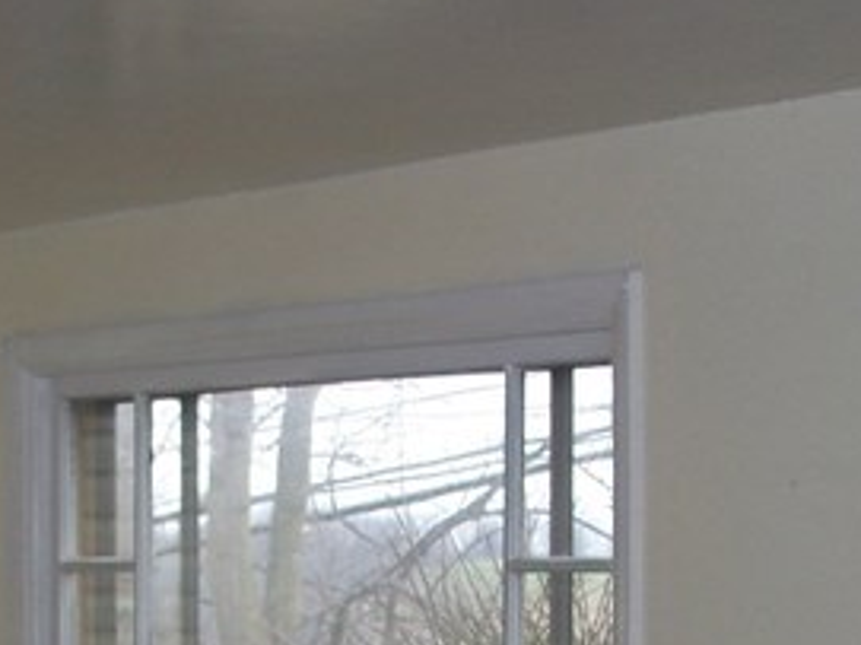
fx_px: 3481
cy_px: 988
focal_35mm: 140
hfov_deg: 14.0
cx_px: 216
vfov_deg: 10.2
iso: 80
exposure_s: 1/60
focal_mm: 7.8
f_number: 2.8
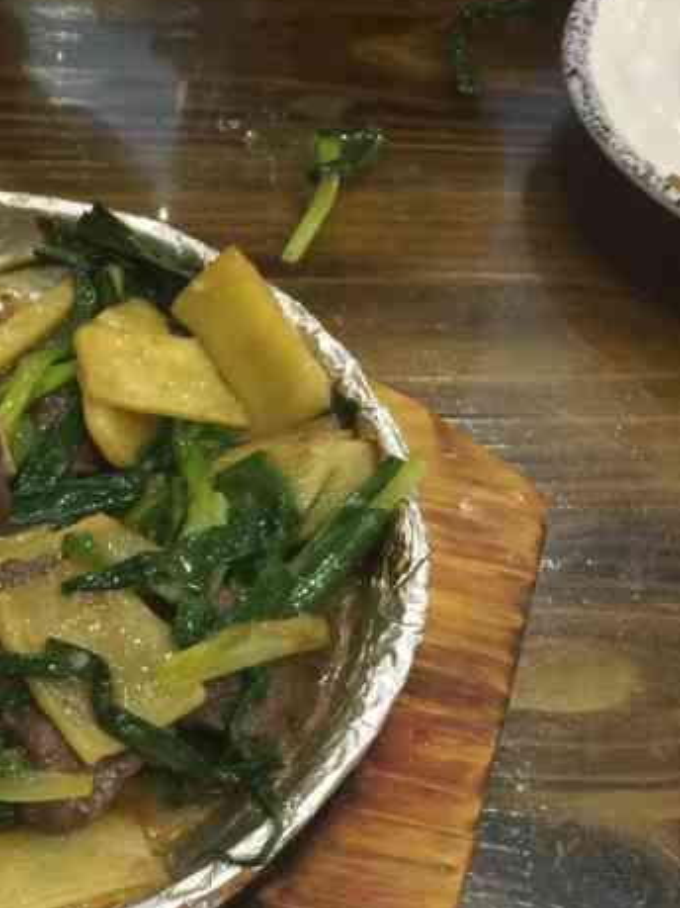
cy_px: 703
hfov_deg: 23.7
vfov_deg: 32.0
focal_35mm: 59
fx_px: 1546
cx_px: -6
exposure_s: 1/17
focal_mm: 4.15
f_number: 2.2
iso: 100
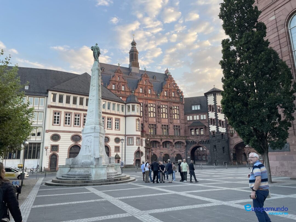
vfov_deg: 53.1
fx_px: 222
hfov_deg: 67.3
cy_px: 111
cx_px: 148
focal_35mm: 26
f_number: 1.6
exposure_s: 1/209
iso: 32
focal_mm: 4.2
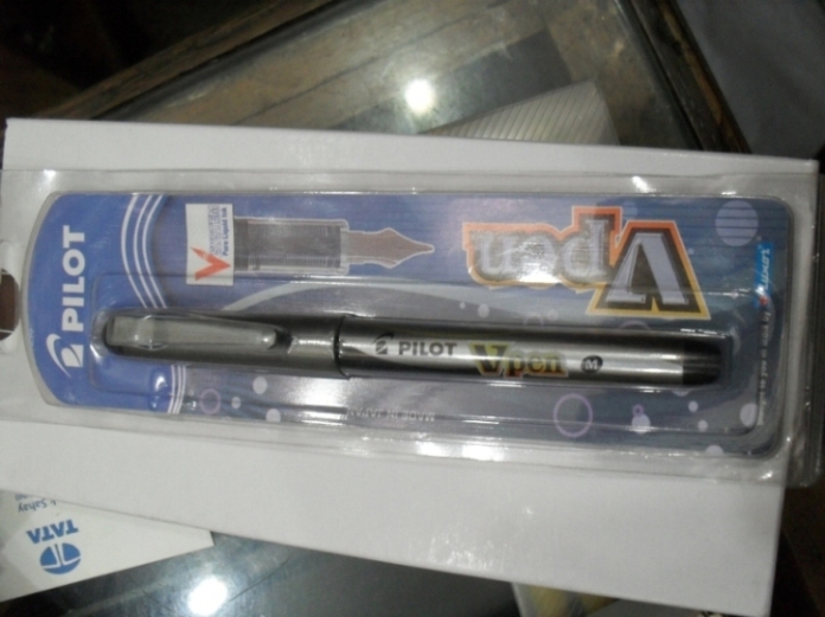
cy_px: 308
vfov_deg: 37.7
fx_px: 905
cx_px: 412
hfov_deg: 49.0
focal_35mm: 38
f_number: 2.8
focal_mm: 6.3
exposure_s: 1/20
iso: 200
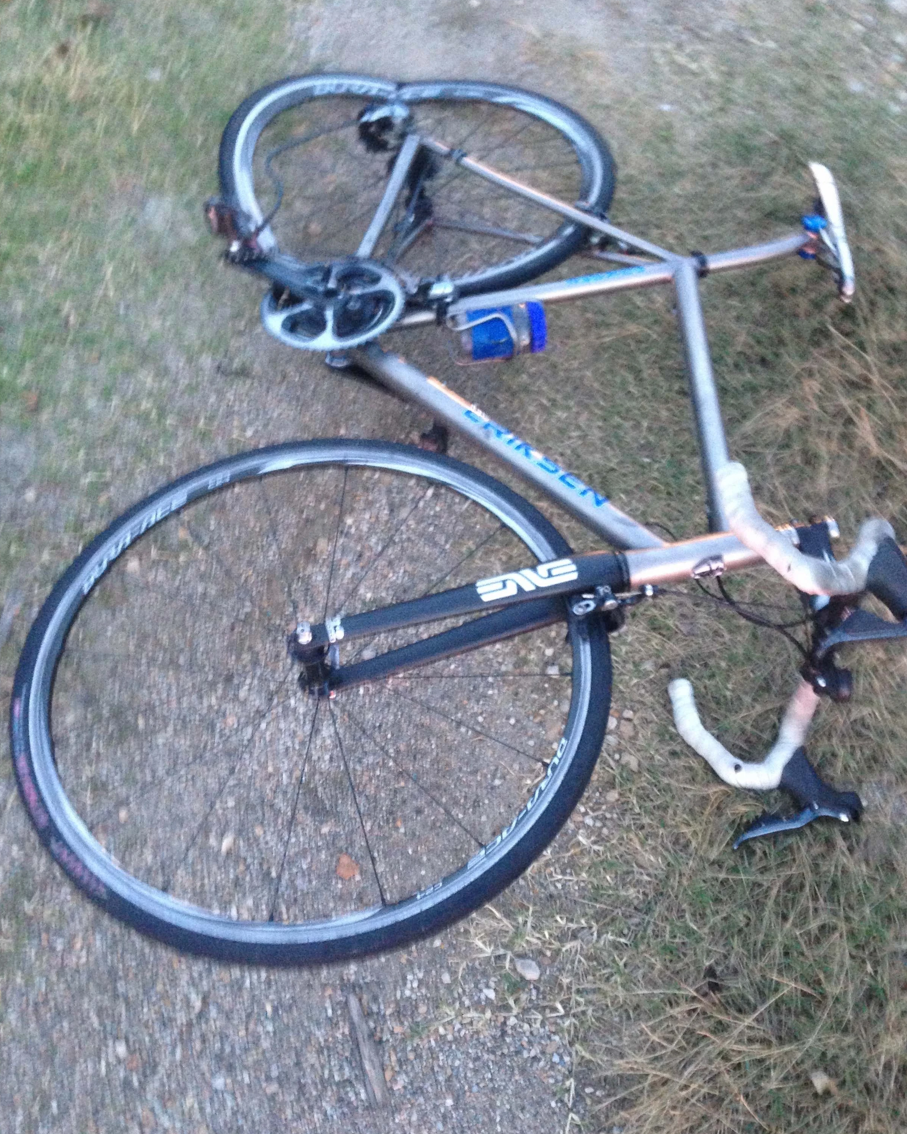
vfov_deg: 51.5
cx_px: 457
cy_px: 556
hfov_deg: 42.2
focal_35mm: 35
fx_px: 1174
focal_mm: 4.12
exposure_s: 1/20
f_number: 2.4
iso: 320
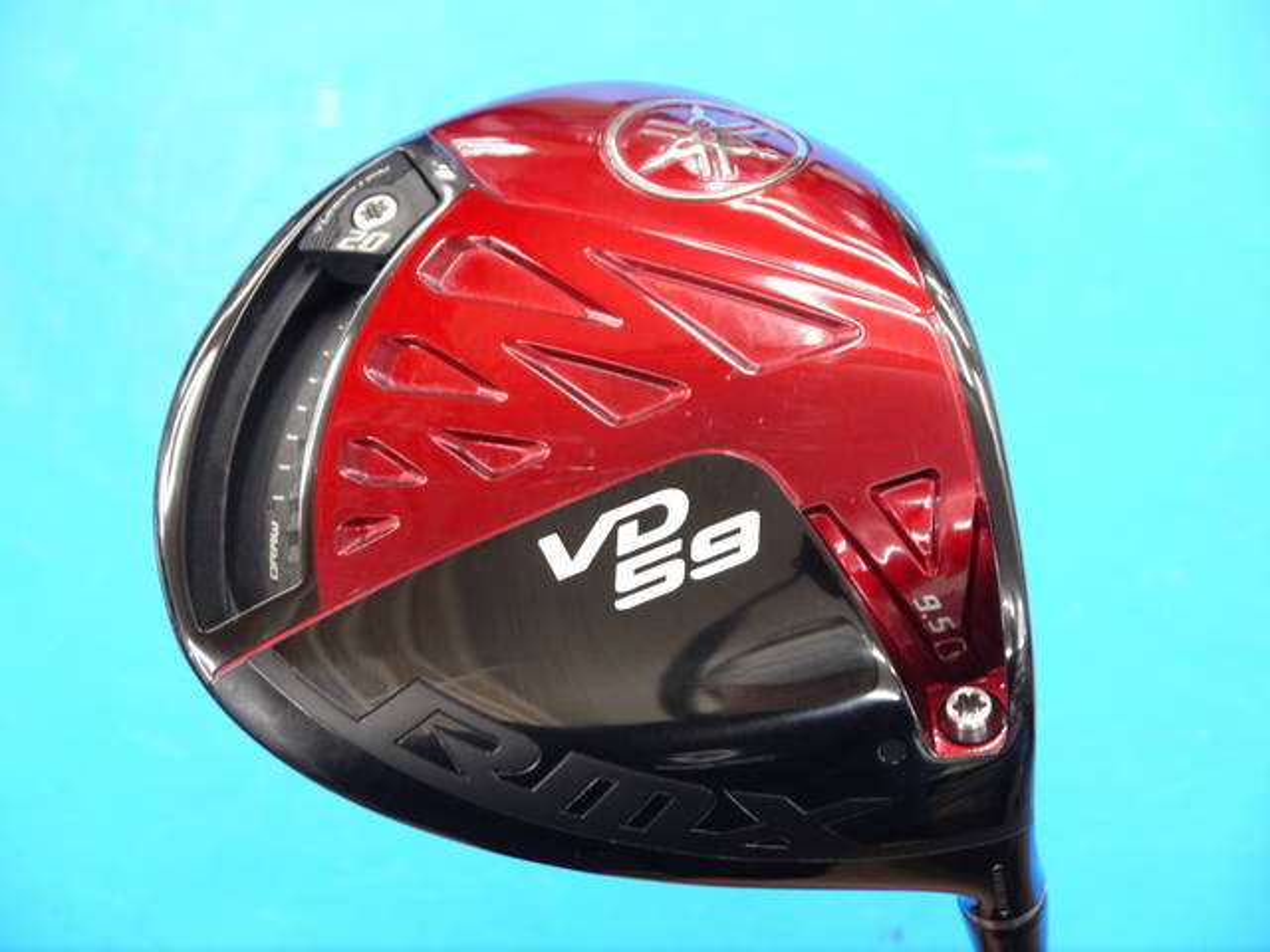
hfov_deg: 23.3
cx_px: 635
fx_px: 3082
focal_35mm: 84
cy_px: 476
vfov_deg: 17.6
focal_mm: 42
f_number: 5.6
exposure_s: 1/40
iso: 800
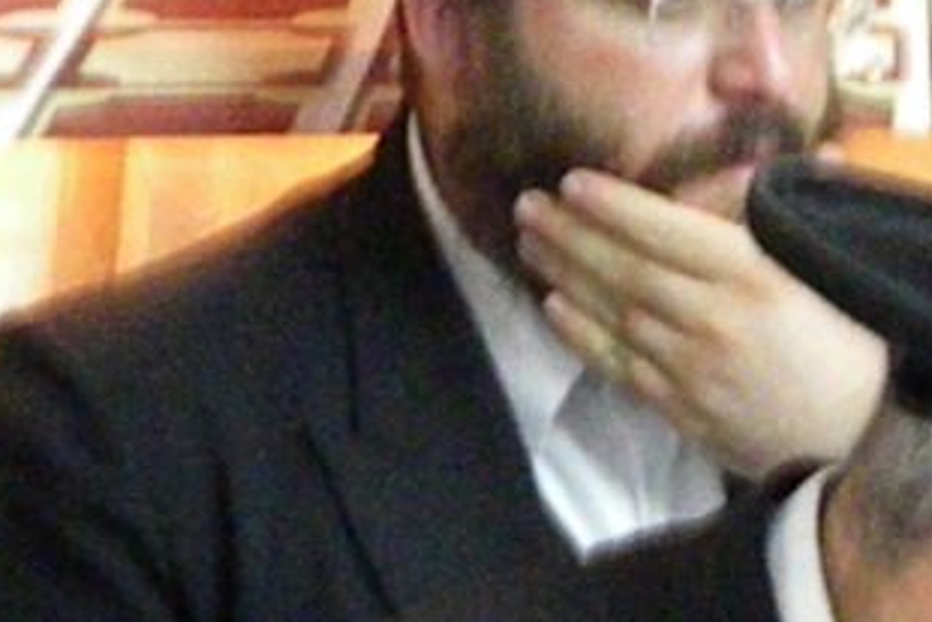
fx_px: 9350
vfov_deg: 3.8
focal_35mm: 361
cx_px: 1452
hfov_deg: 5.6
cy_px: 1139
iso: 2544
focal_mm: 19
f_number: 4.7
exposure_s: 1/62.8
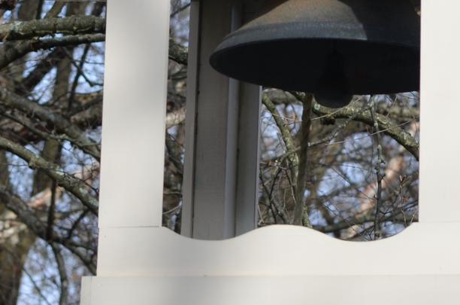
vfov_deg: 3.2
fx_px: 5439
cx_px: 331
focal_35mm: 427
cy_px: 35
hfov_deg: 4.8
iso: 200
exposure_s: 1/500
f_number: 5.6
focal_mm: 85
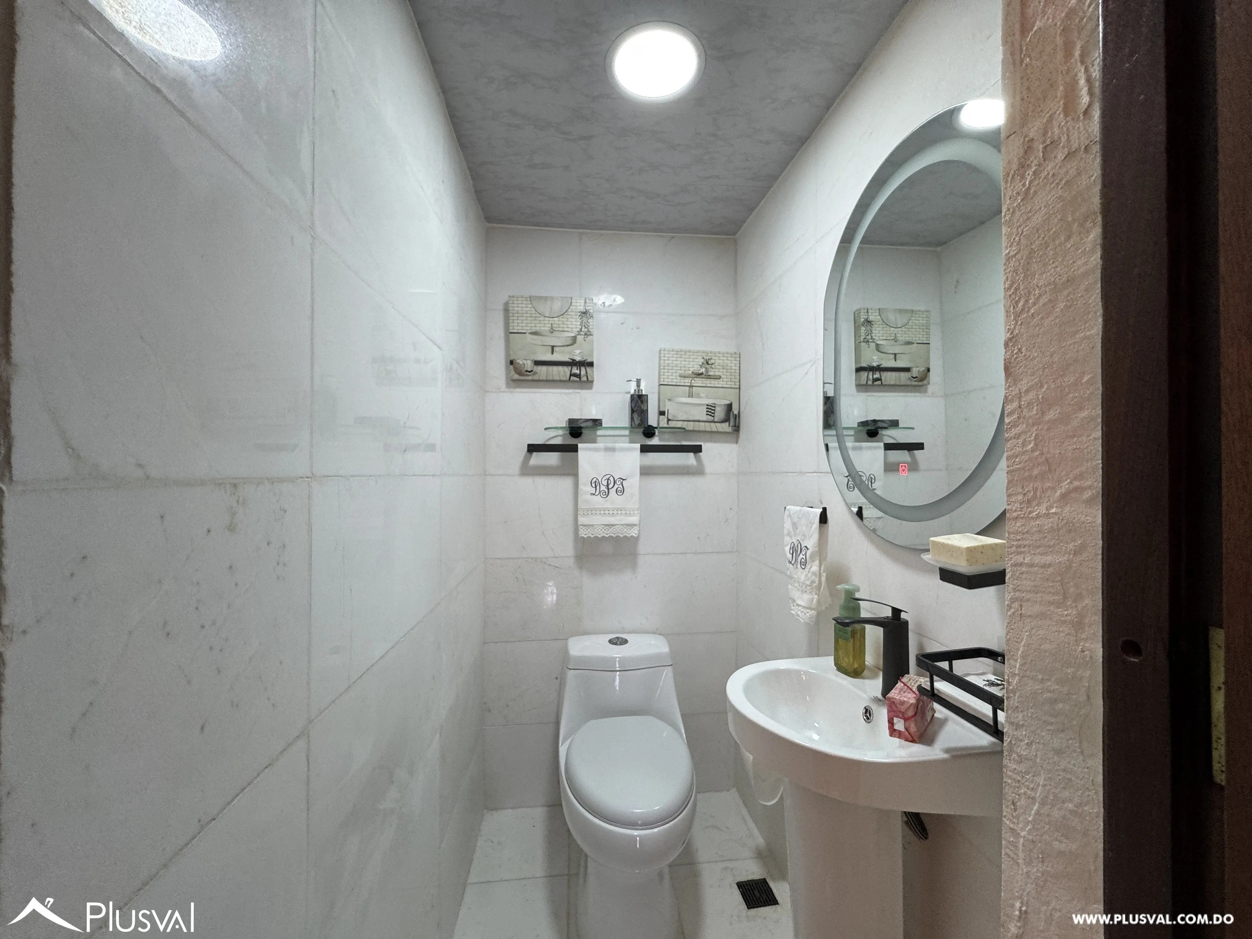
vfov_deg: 85.7
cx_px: 626
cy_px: 470
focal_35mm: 14
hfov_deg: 102.1
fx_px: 506
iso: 125
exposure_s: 1/120
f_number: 2.2
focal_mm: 2.22
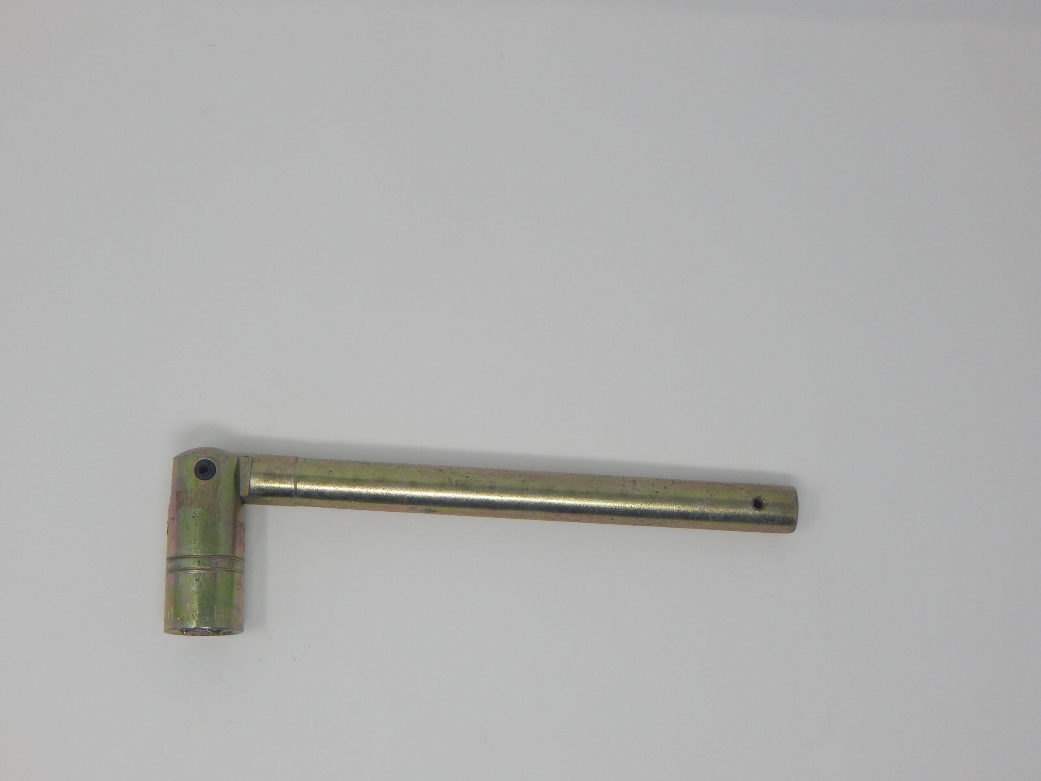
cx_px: 520
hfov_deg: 35.5
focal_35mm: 54
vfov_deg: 27.0
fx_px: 1624
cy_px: 390
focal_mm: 9.7
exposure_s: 1/125
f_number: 3.8
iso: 125
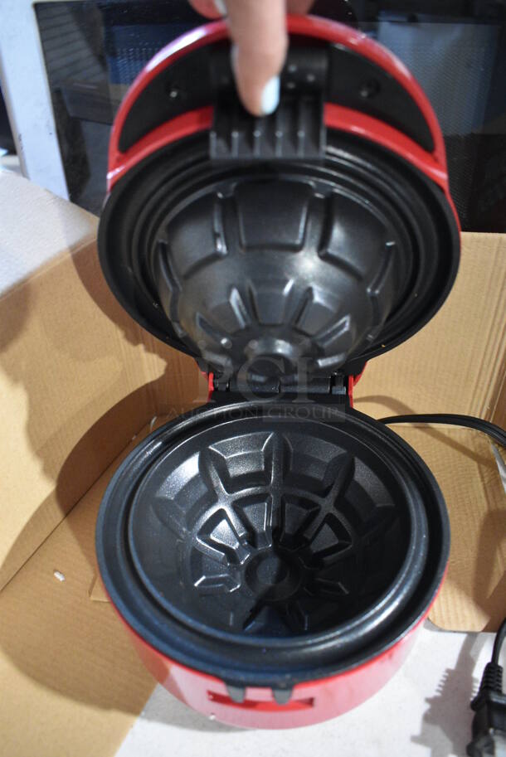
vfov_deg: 67.3
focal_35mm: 27
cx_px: 253
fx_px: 568
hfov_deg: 48.0
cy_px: 378
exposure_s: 1/30
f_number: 3.5
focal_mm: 18
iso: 3200
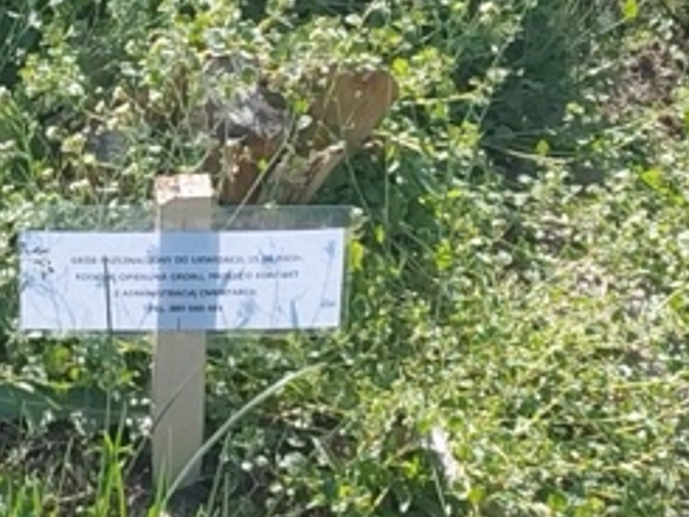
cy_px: 197
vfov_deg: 10.8
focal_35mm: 137
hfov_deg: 14.3
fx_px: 2728
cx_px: 76
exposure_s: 1/1072
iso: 50
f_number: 1.9
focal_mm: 2.91
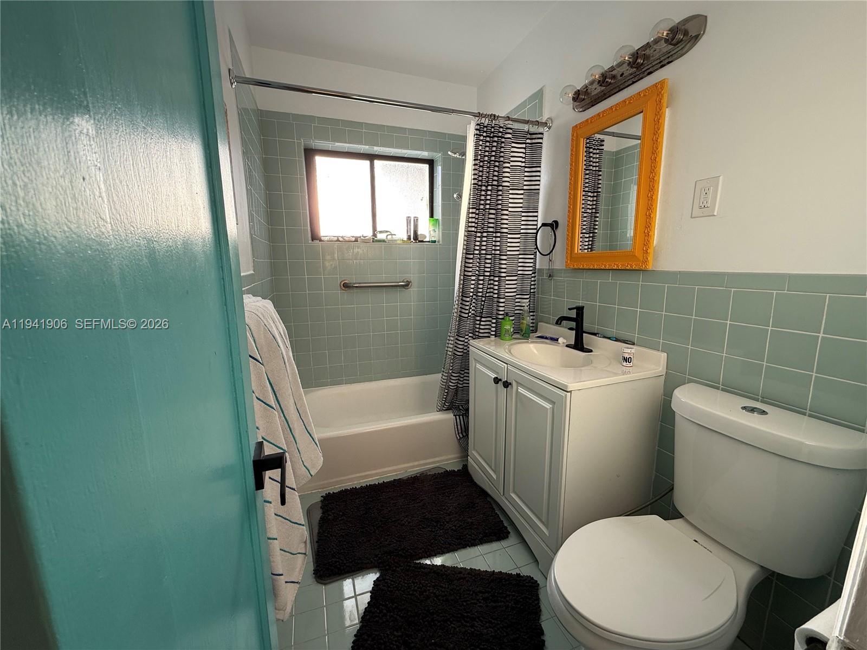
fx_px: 351
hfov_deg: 102.1
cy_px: 325
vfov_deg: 85.7
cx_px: 434
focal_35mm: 14
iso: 64
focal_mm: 2.22
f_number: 2.2
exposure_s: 1/153
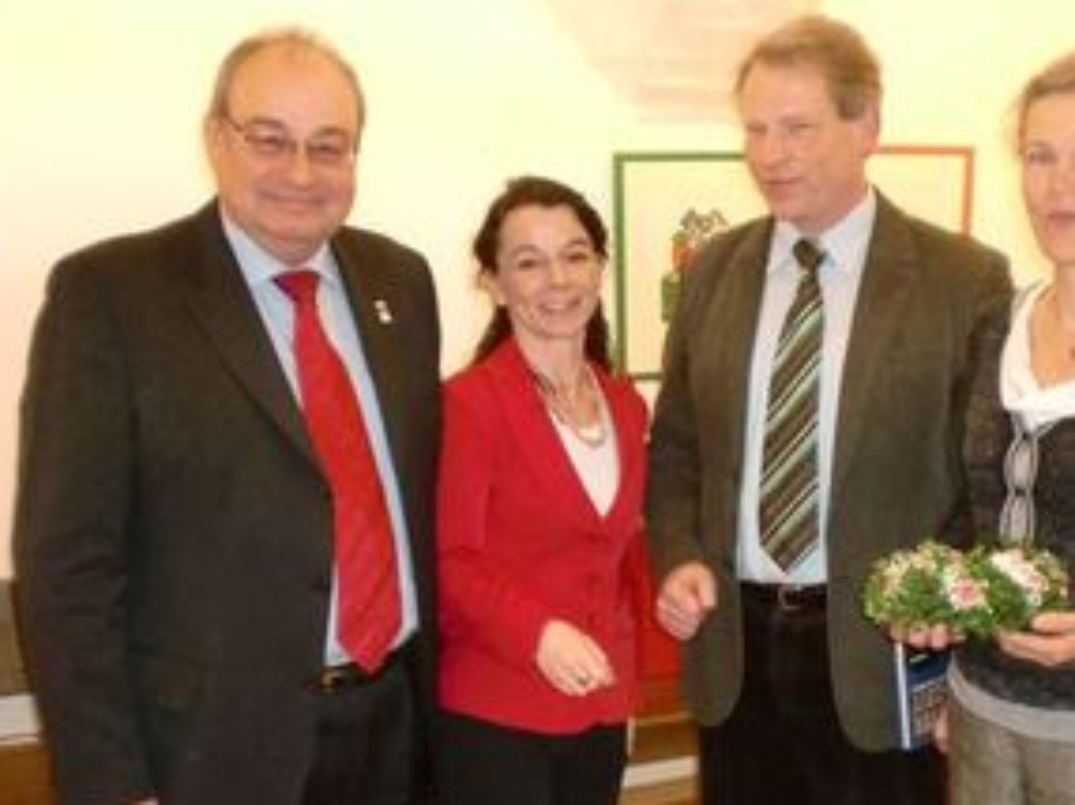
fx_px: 1520
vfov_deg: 29.4
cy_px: 538
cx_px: 639
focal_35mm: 49
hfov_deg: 38.8
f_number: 3.1
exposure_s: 1/50
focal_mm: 6.3
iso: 400
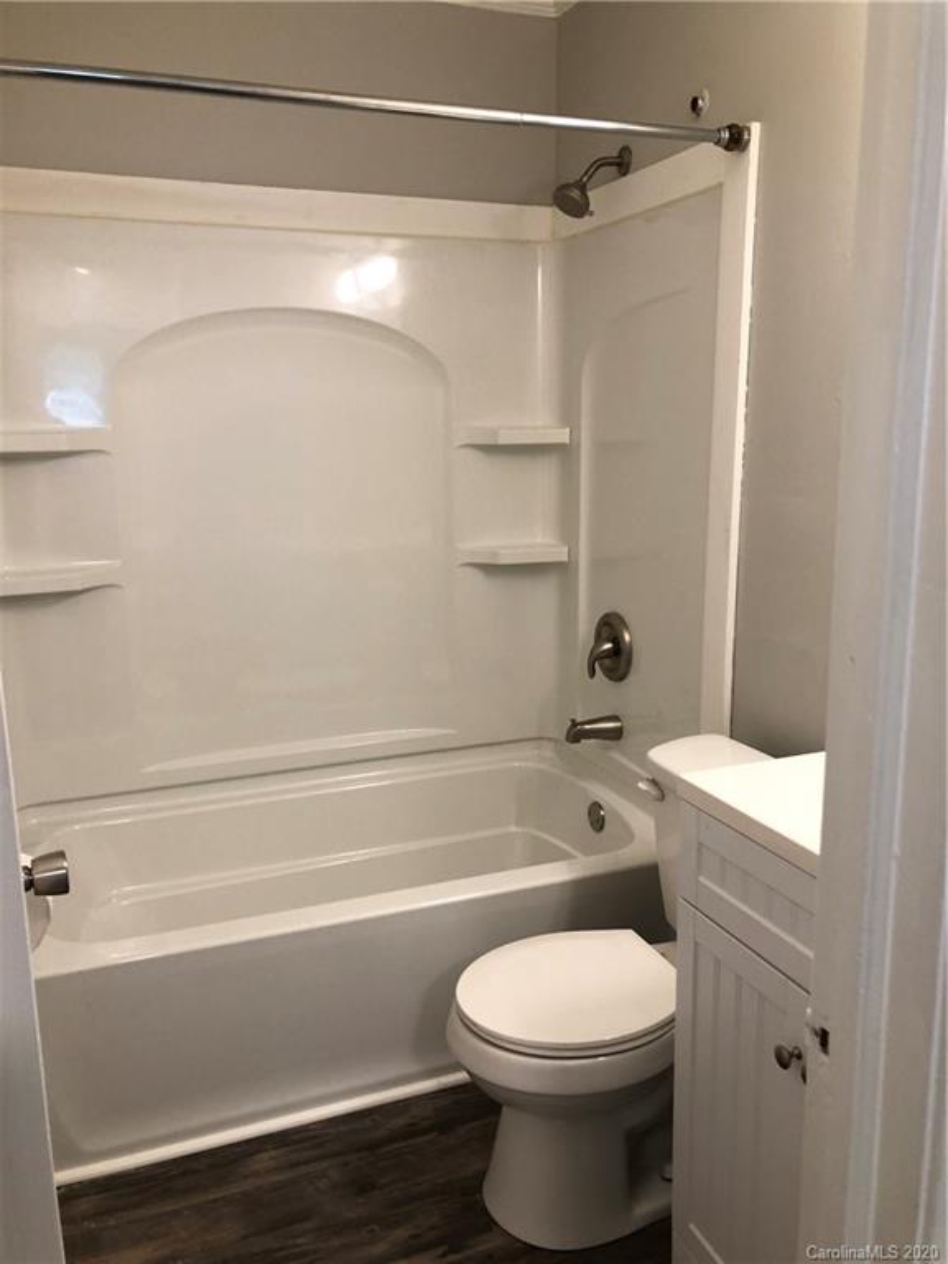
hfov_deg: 49.7
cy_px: 632
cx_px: 474
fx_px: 1022
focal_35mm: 28
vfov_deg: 63.4
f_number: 1.8
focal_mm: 3.99
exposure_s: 1/20
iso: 40
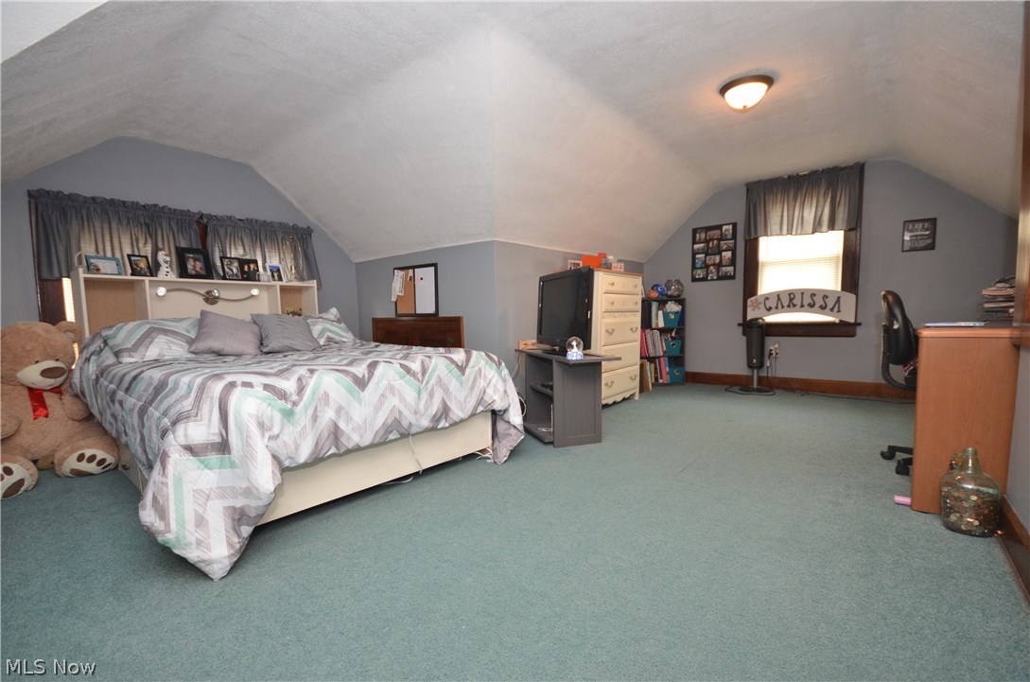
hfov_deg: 100.5
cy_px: 341
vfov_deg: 77.1
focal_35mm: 15
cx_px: 515
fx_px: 428
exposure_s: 1/60
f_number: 4
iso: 800
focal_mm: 10
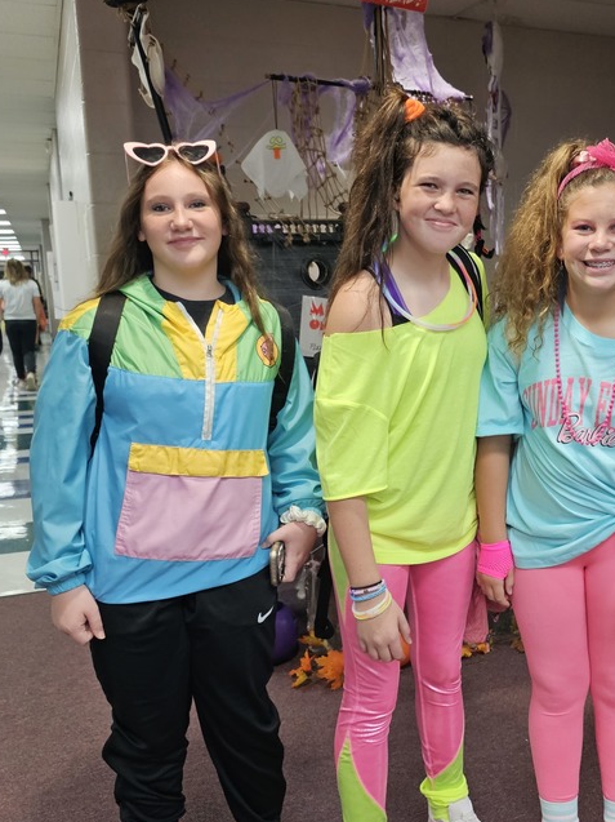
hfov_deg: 37.5
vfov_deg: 50.2
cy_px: 427
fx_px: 877
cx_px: 477
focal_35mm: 37
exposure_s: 1/120
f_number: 1.7
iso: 320
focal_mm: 6.3
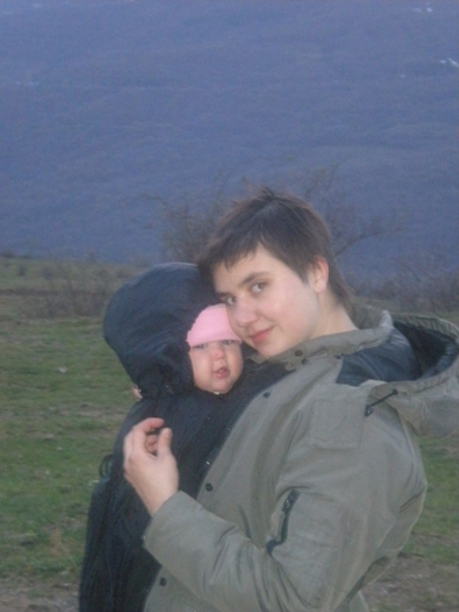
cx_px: 230
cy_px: 306
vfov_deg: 18.7
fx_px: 1855
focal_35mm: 105
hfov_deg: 14.1
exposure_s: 1/60
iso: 800
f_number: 5.9
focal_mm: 18.9
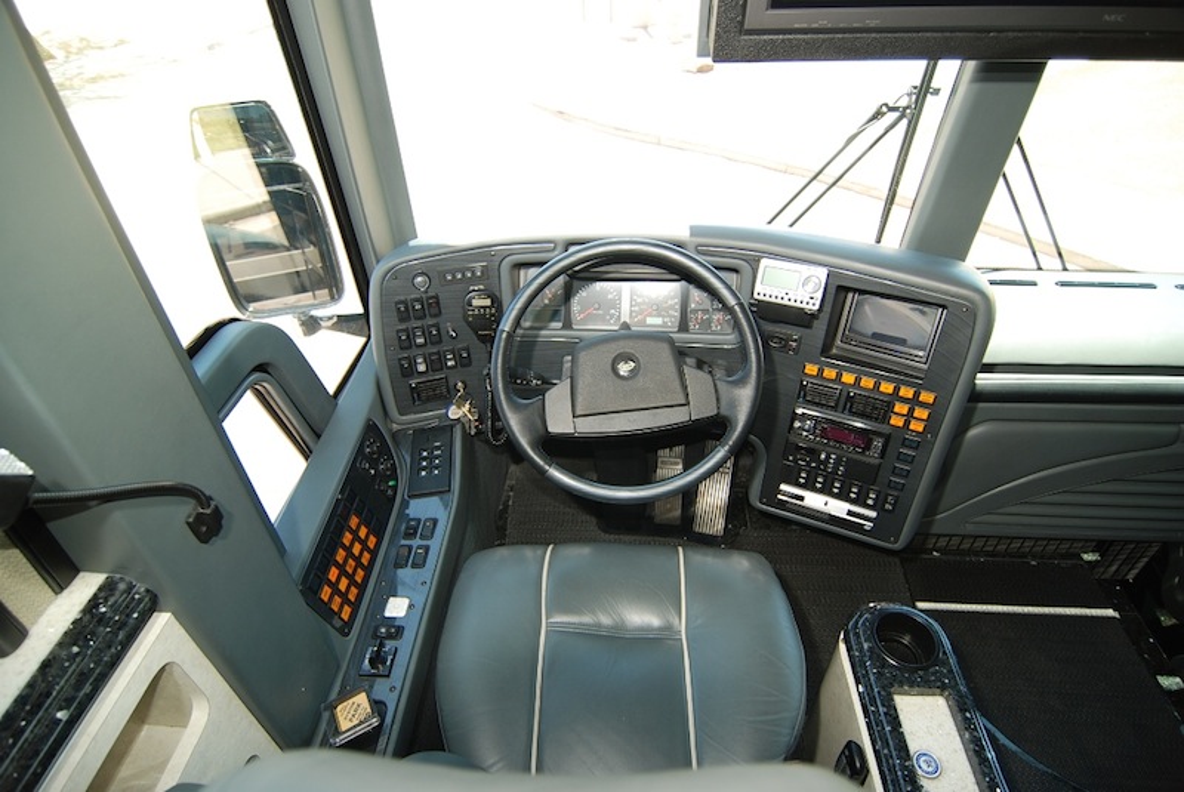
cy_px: 396
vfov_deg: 67.5
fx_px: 593
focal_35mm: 18
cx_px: 592
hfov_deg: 89.9
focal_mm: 12
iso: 100
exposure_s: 1/60
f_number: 4
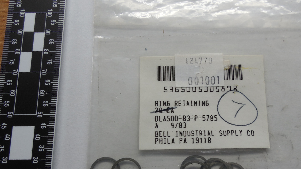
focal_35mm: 34
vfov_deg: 34.3
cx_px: 180
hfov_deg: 57.6
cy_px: 113
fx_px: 271
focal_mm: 4.5
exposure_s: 1/50
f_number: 3.3
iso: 125
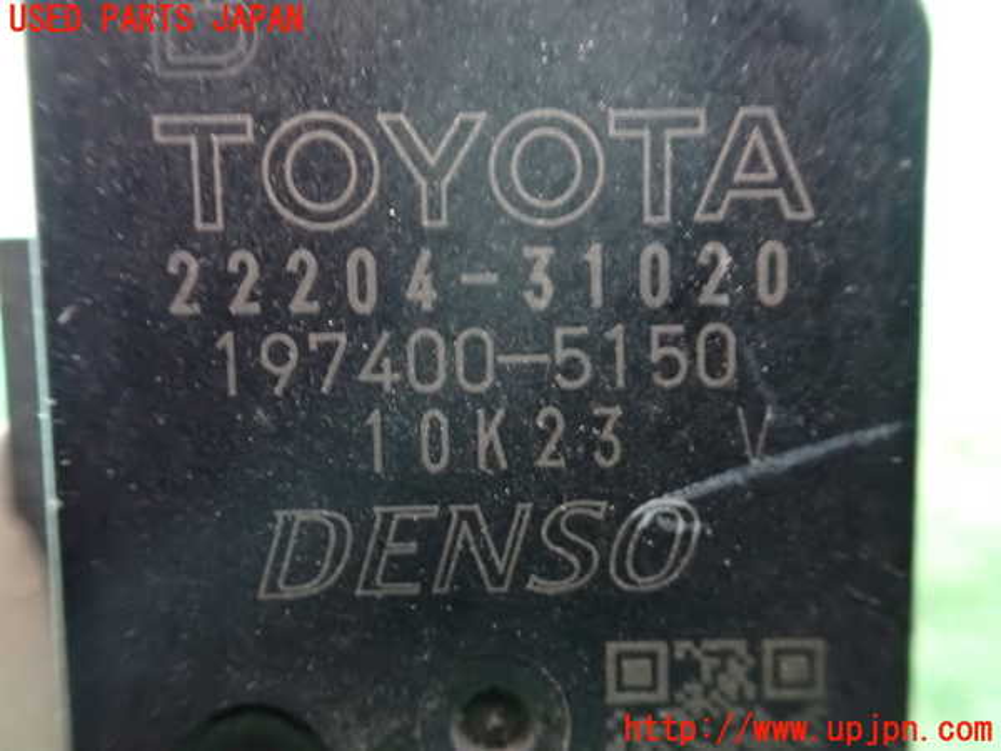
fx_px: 868
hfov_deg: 60.0
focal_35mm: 30
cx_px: 500
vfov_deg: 46.8
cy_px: 376
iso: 1600
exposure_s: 1/10
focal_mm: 5.4
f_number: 2.3
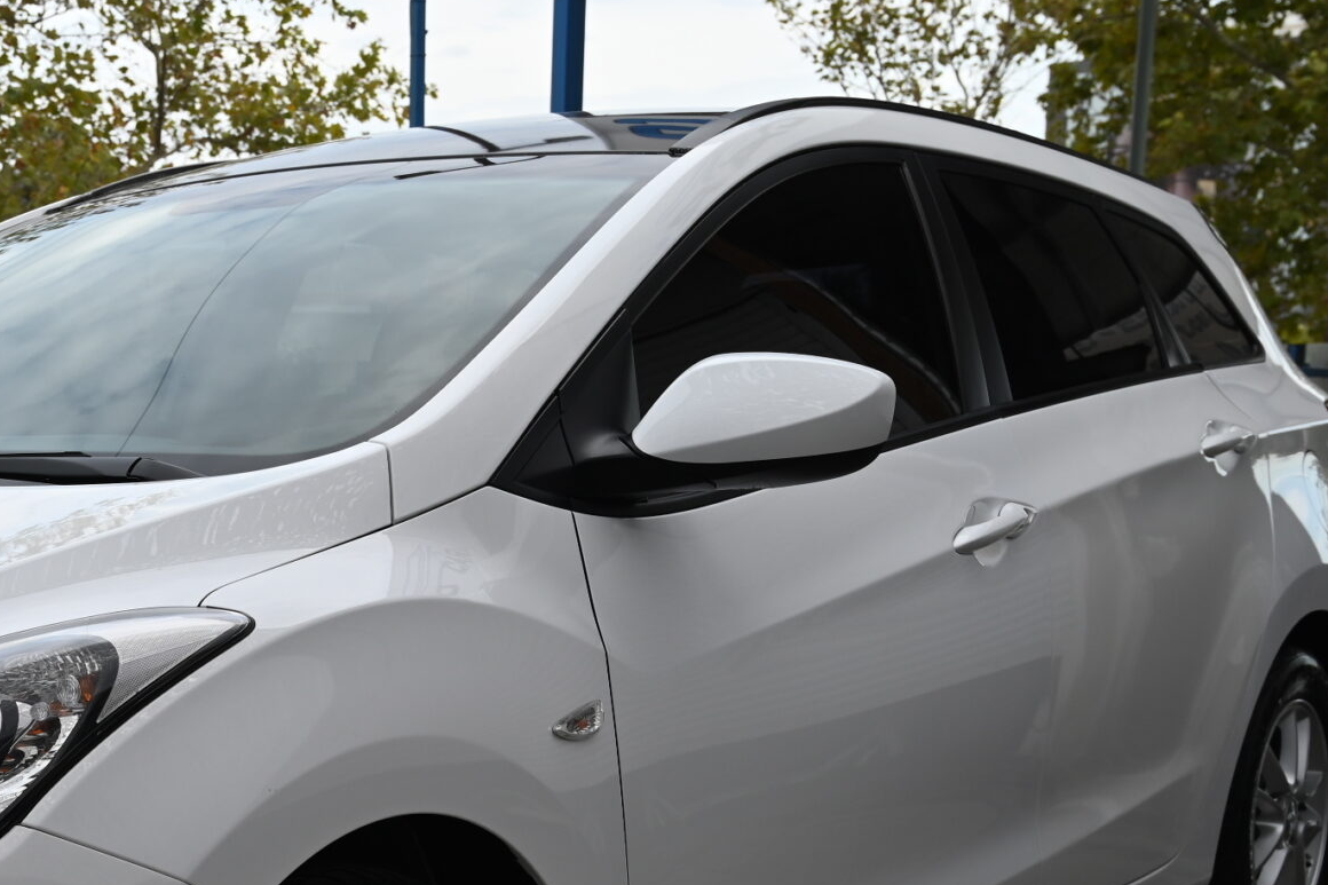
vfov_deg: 20.9
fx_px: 2360
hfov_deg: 30.0
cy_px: 760
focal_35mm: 64
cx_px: 117
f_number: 5.6
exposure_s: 1/250
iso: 160
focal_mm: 29
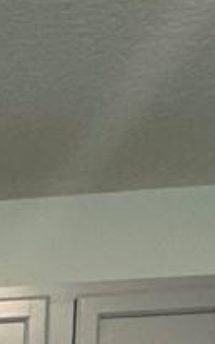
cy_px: 852
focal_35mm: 115
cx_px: -405
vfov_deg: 13.1
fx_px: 1077
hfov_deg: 9.3
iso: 160
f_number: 2.2
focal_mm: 2.22
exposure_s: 1/60
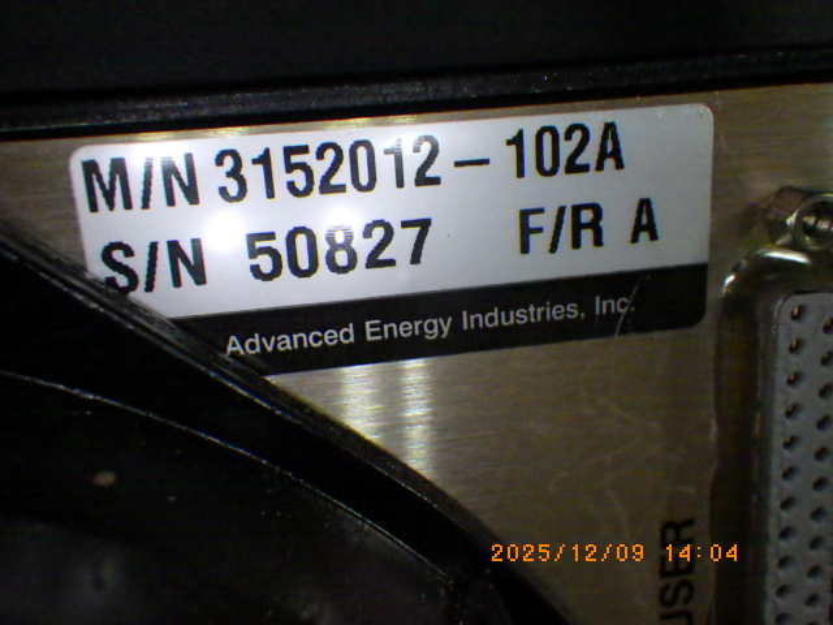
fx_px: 818
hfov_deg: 54.0
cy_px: 312
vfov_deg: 41.8
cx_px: 416
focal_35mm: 34
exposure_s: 1/40
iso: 1600
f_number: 3.8
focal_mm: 6.1
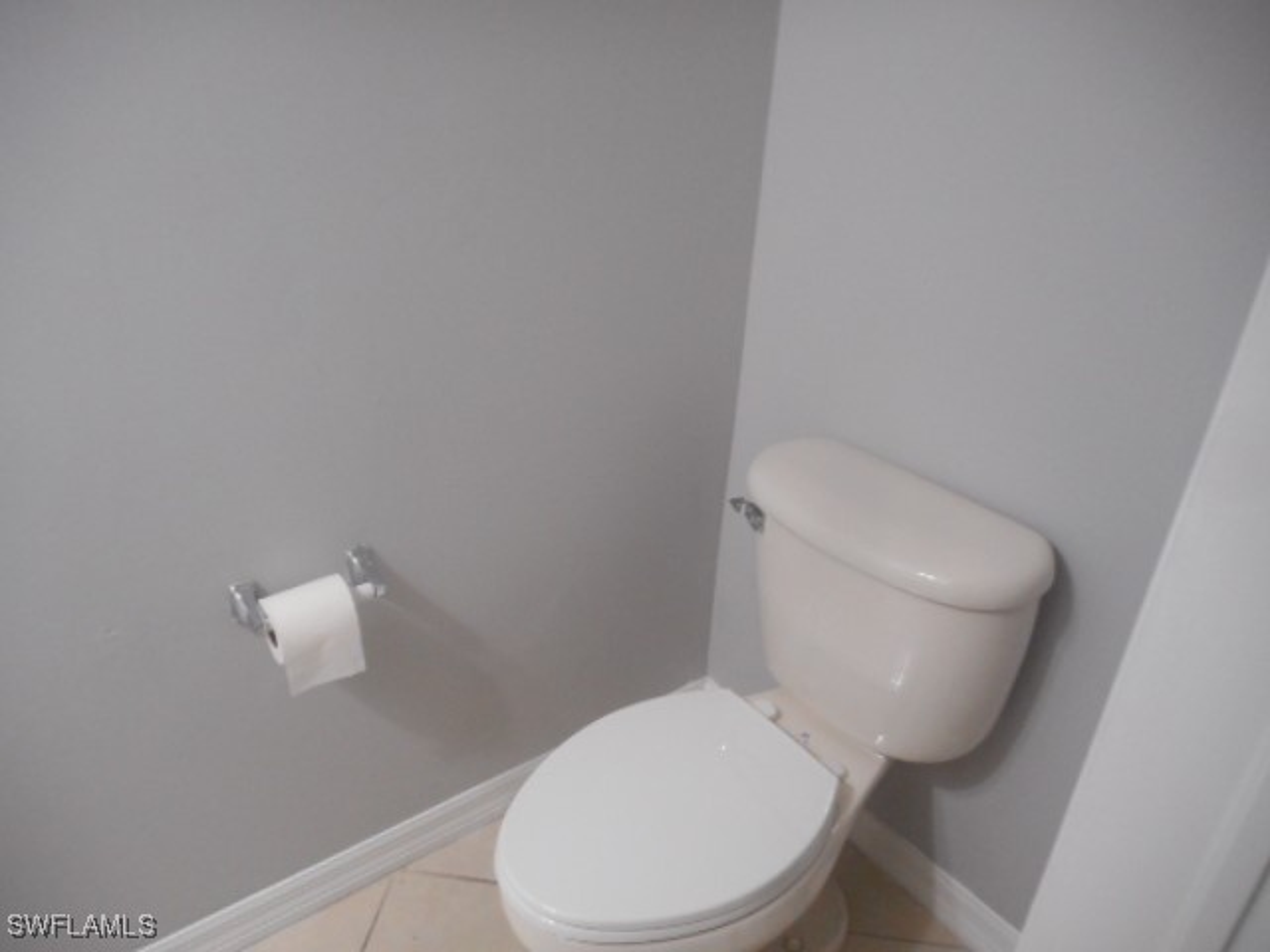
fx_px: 917
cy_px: 476
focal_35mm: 25
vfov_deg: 54.9
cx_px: 635
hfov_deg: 69.4
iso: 400
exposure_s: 1/25
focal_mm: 4.5
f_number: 3.7
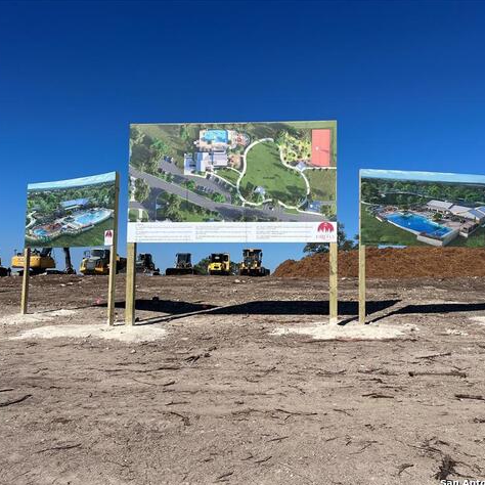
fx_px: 491
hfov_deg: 52.3
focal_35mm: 31
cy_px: 244
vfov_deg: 52.5
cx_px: 279
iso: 50
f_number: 1.5
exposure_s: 1/6579
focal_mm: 5.7
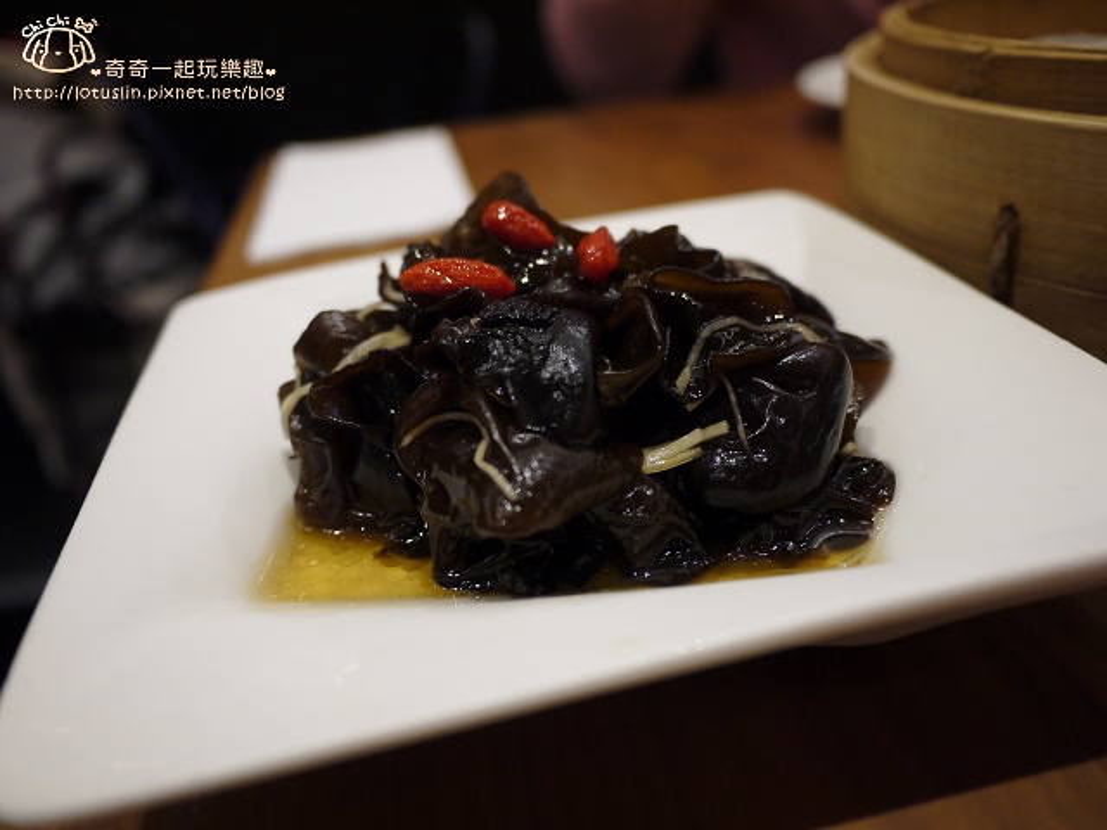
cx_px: 554
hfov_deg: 63.4
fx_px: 895
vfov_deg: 49.7
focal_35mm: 28
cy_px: 415
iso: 250
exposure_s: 1/60
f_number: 2.5
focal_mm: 14
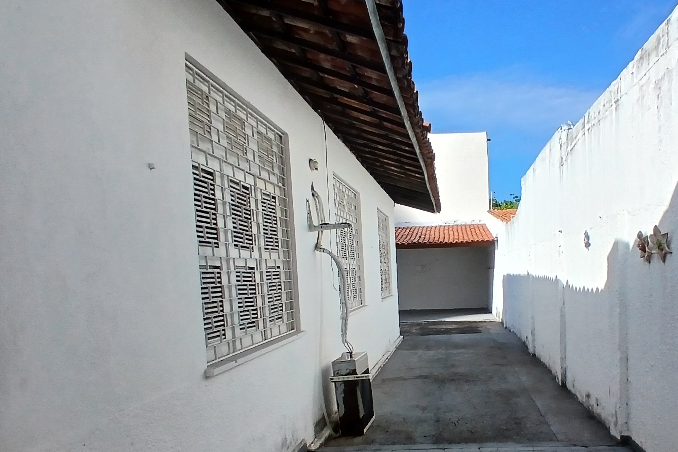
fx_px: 471
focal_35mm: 25
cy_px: 306
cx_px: 447
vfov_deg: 50.3
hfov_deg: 69.6
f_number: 2.2
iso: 50
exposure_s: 1/1427
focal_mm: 1.4
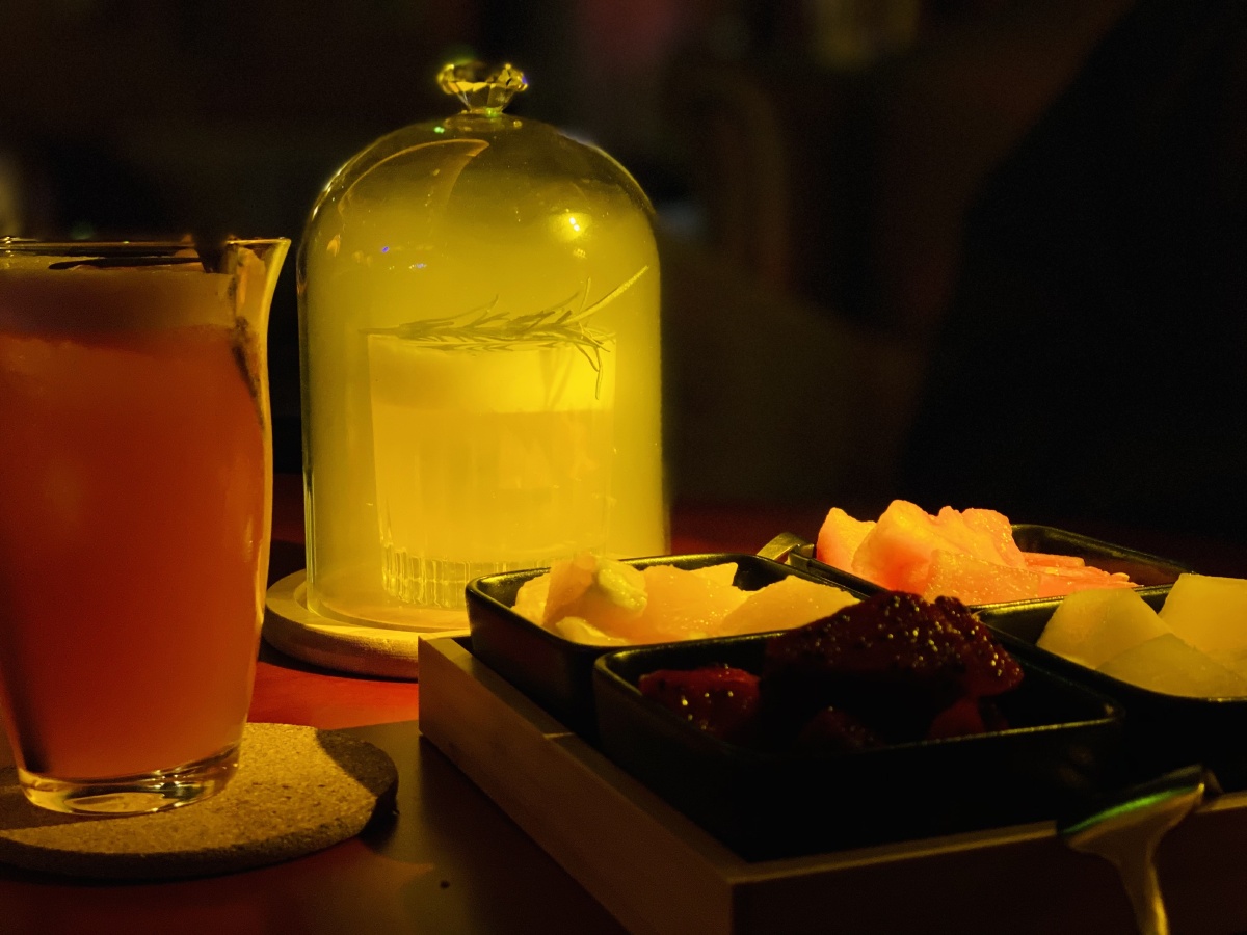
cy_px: 468
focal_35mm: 52
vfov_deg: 28.0
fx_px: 1873
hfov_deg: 36.8
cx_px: 624
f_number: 2
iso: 320
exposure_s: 1/33
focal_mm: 6
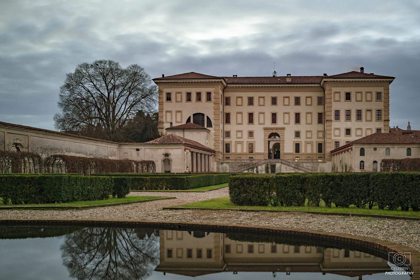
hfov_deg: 54.4
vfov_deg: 37.9
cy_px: 140
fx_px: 408
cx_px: 210
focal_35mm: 35
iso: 200
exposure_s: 30
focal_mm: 35
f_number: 11
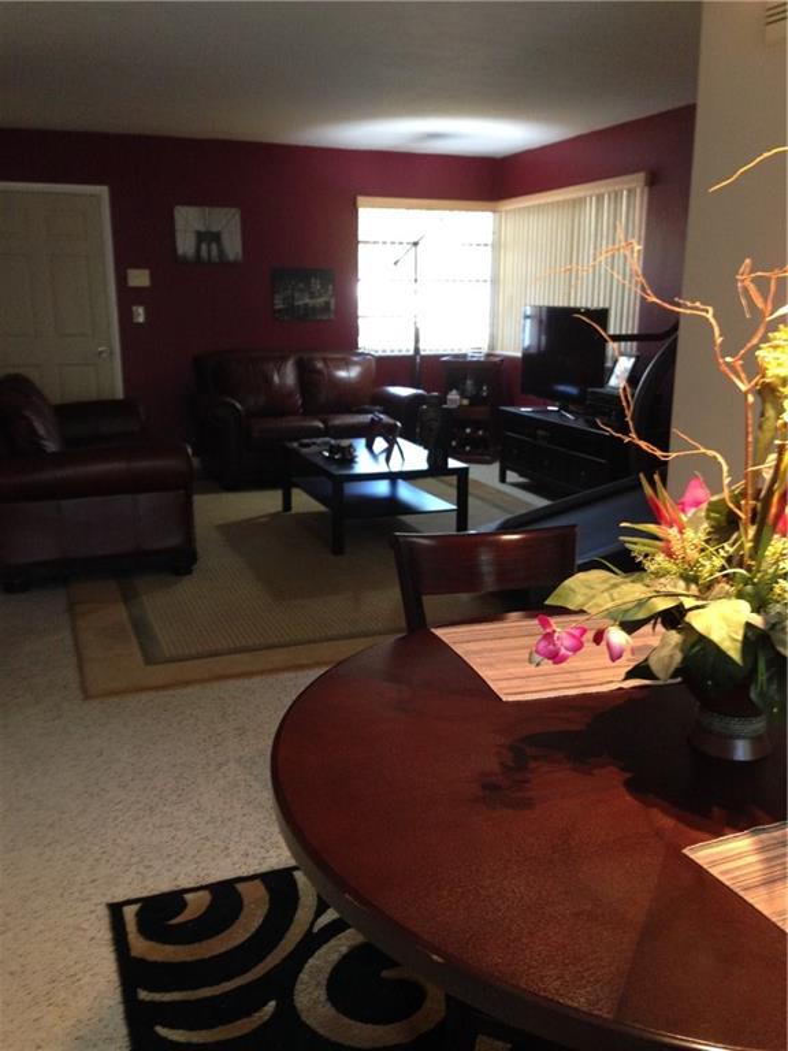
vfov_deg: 55.4
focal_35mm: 33
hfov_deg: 42.9
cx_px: 394
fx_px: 1002
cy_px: 526
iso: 200
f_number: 2.4
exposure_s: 1/20
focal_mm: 4.12
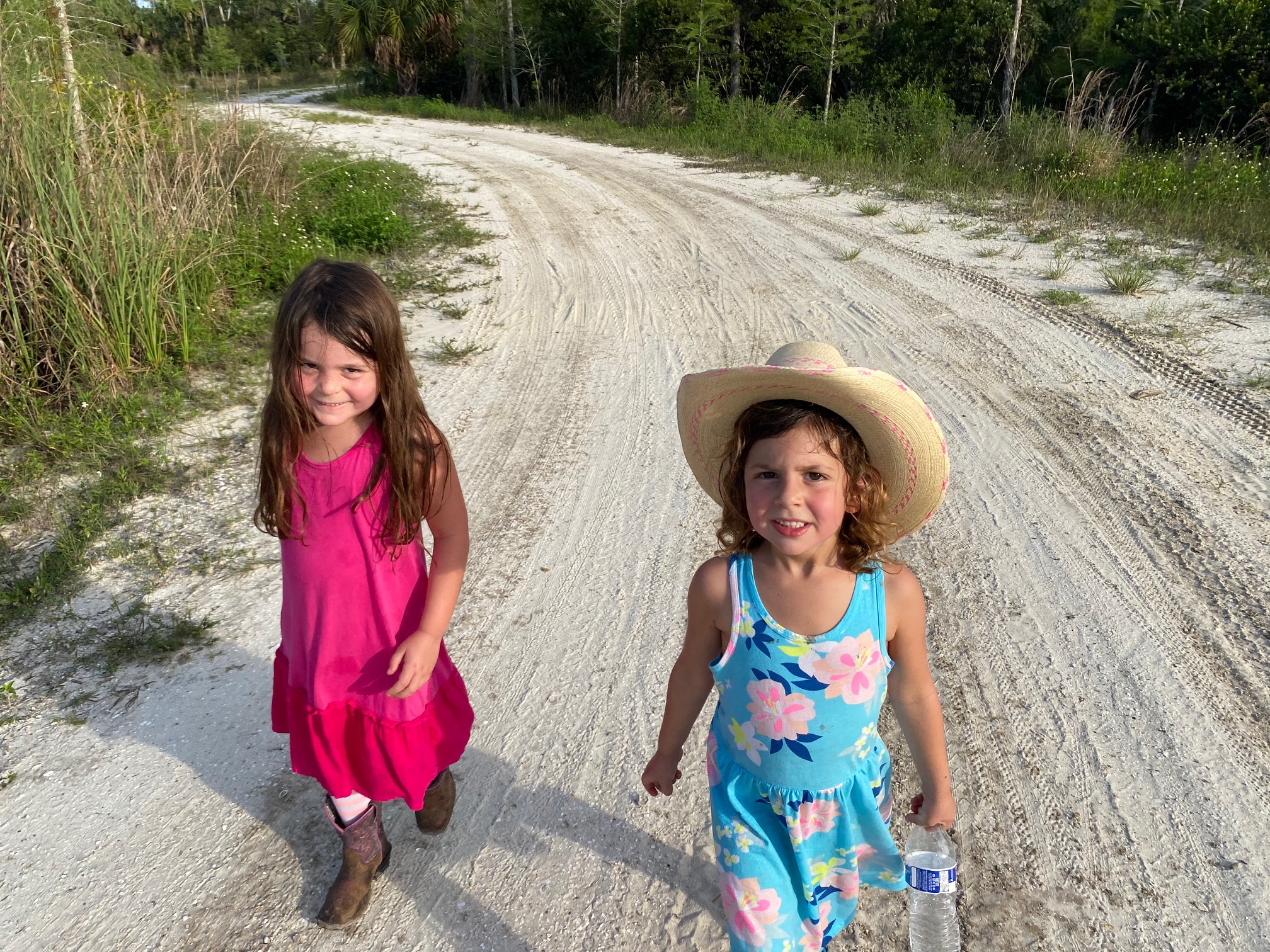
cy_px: 476
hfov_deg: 67.3
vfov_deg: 53.1
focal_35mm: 26
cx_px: 635
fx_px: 954
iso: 32
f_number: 1.8
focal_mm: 4.25
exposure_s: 1/1866
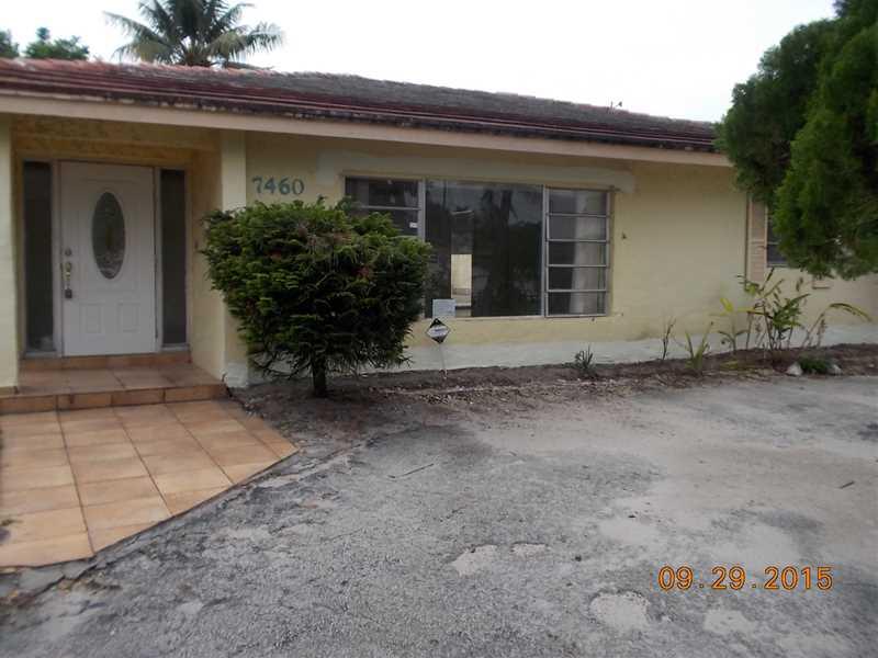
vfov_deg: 48.2
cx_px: 439
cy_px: 329
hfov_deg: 61.7
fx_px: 736
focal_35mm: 29
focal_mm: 4.1
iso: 80
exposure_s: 1/500
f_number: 3.3
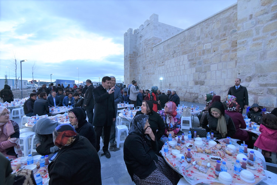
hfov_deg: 96.7
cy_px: 92
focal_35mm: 16
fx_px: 123
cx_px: 138
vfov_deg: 73.8
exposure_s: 1/80
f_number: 5
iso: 400
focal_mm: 16
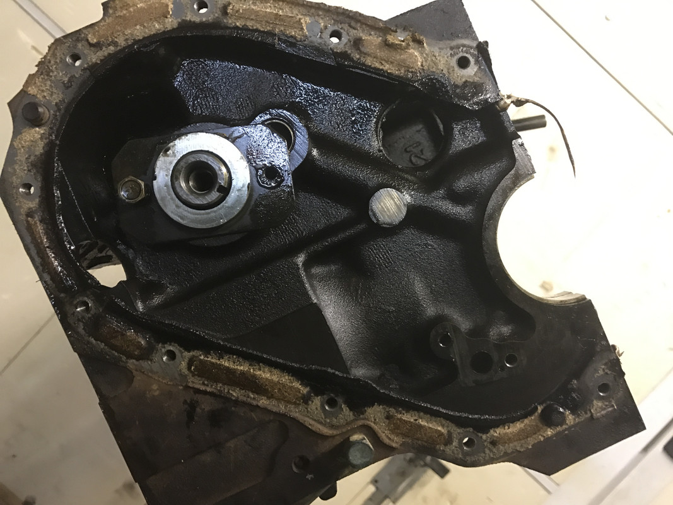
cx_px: 336
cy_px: 252
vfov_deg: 49.7
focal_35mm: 28
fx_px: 544
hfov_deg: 63.4
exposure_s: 1/11
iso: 100
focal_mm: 3.99
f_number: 1.8
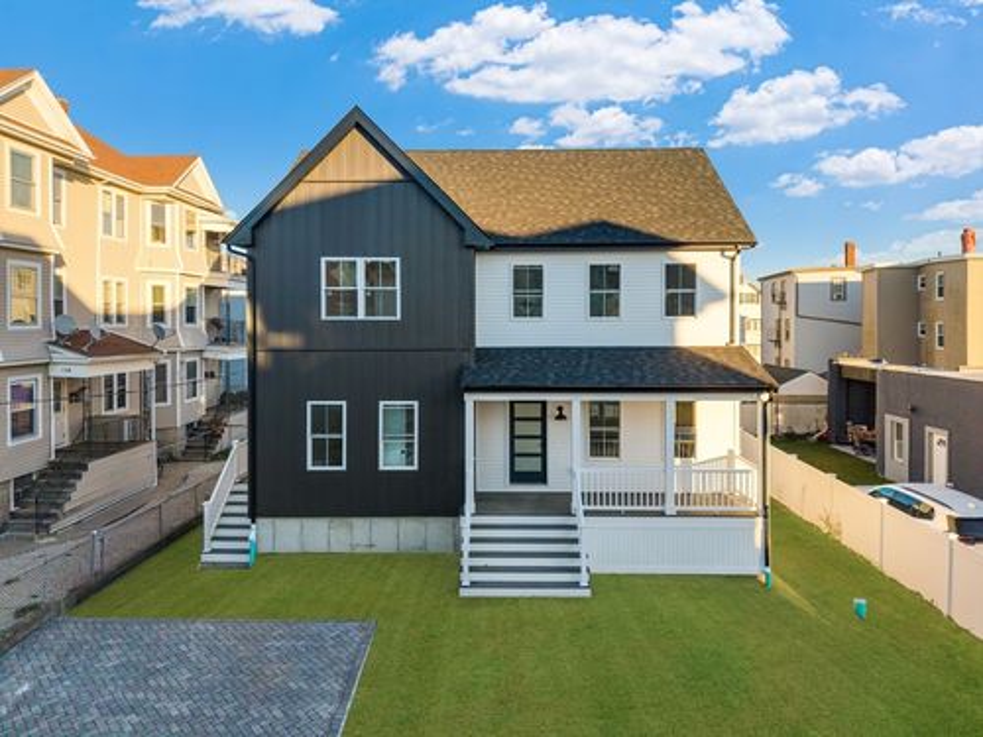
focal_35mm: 24
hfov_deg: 71.6
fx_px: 682
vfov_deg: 56.8
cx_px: 492
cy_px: 368
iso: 290
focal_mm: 8.7
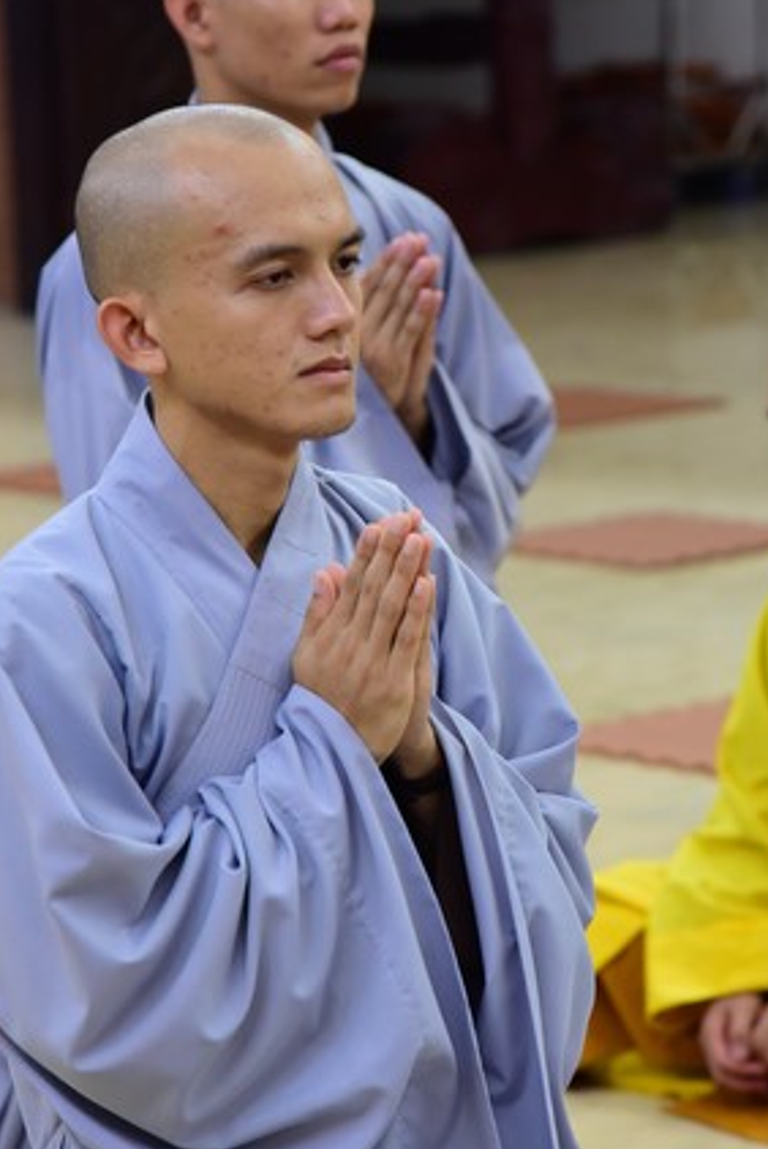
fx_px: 5910
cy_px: 607
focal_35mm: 185
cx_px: 346
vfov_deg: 11.1
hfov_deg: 7.4
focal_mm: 120
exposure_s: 1/40
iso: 2500
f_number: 5
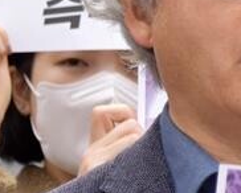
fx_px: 6876
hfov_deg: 2.0
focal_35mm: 963
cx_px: -34
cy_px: 182
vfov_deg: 1.6
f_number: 6.3
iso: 250
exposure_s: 1/160
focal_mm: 122
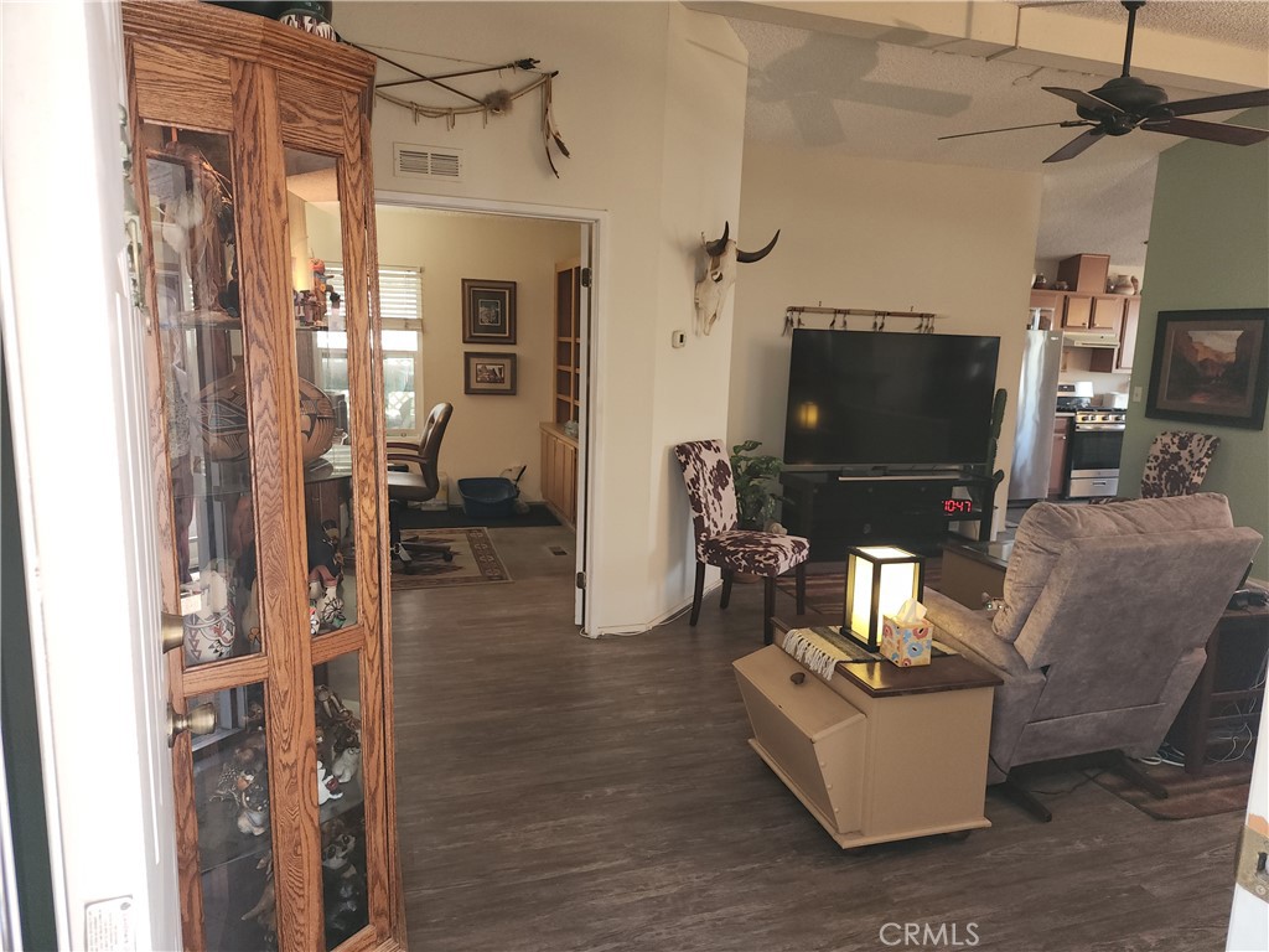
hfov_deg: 73.9
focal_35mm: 23
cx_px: 634
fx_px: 843
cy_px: 476
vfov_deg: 58.9
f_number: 1.8
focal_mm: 6.4
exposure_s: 1/60
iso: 64
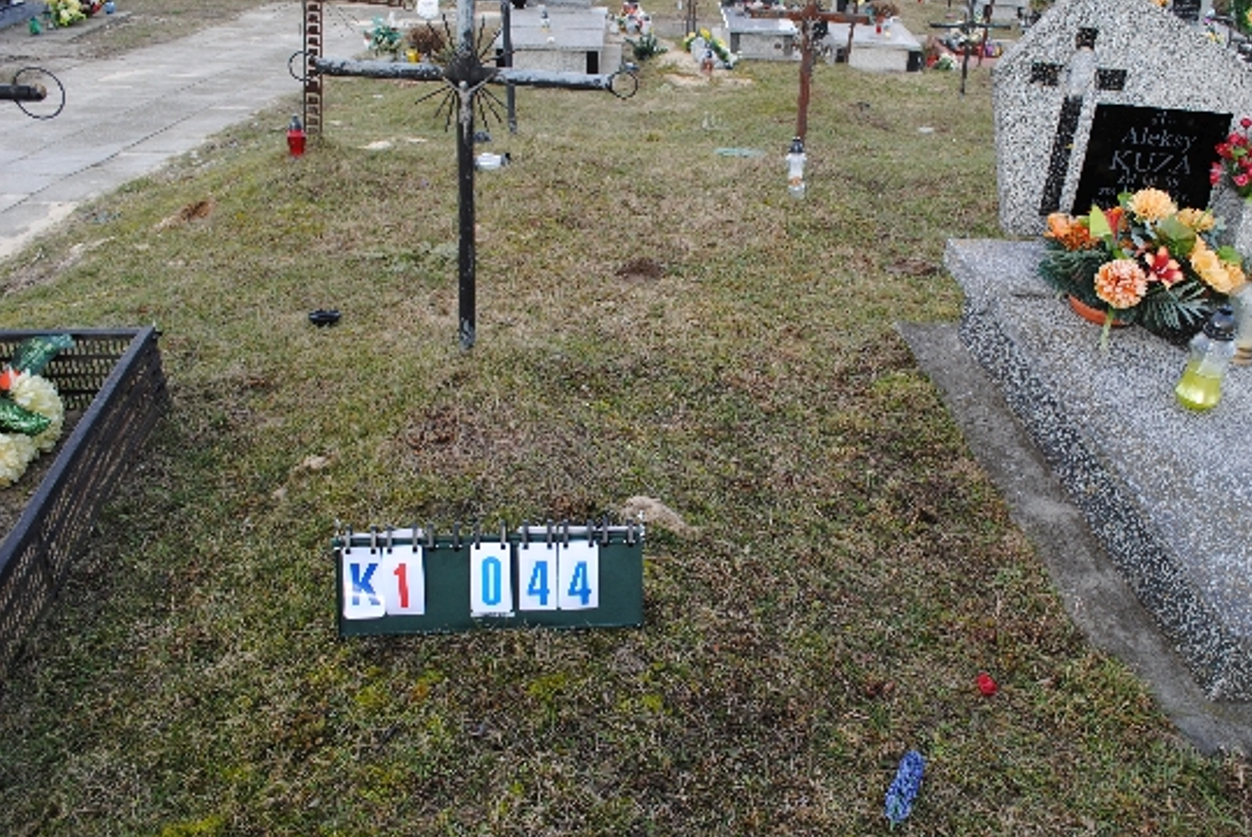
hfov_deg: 58.4
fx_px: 1114
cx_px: 719
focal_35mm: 32
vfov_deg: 41.1
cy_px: 380
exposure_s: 1/125
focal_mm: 18
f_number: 5.6
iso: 140
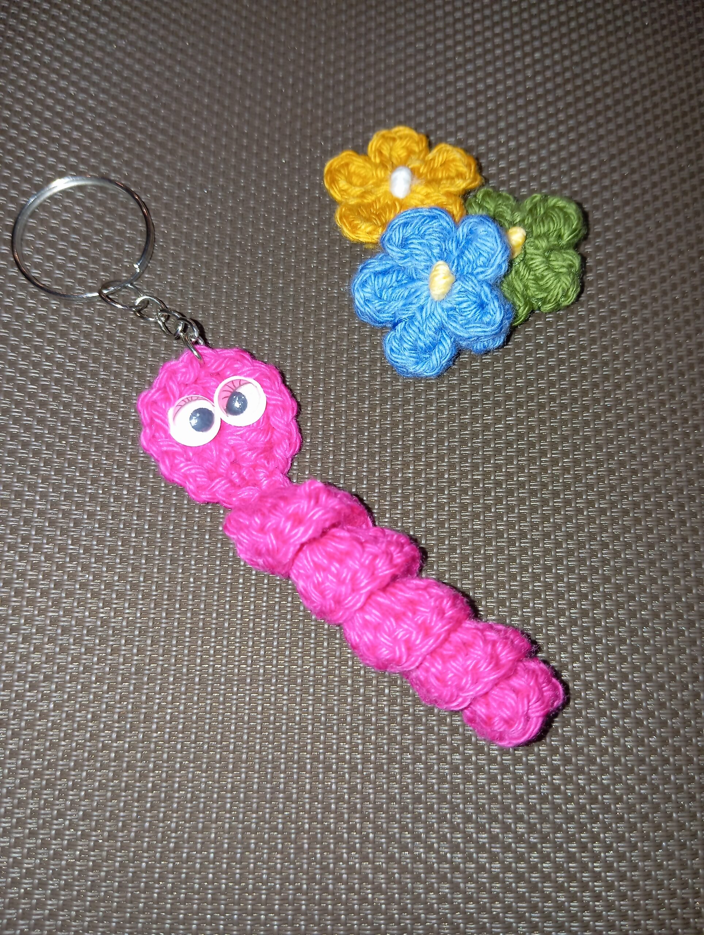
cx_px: 352
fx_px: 757
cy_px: 468
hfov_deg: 49.9
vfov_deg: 63.4
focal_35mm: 28
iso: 171
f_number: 1.8
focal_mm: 4.22
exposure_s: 1/33.3
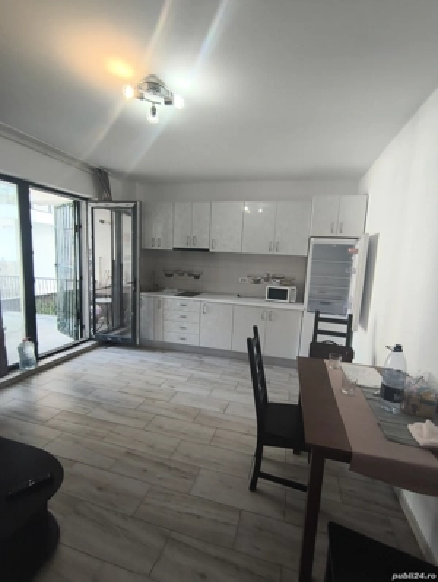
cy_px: 291
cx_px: 219
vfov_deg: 98.1
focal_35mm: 15
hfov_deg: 81.8
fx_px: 253
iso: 50
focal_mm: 1.65
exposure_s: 1/50
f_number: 2.2
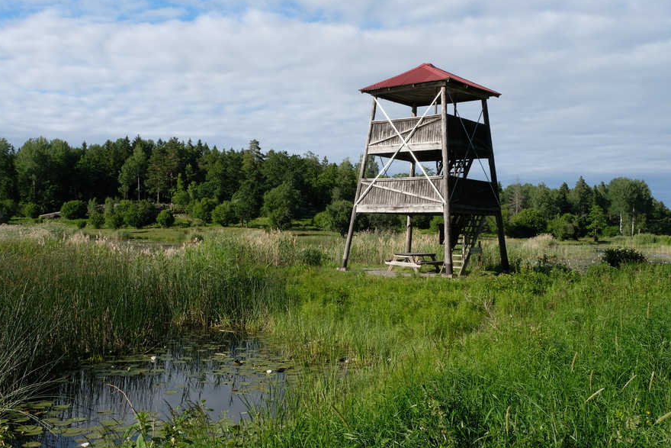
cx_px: 331
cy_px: 205
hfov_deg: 53.1
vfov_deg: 36.9
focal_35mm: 36
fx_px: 671
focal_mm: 22
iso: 400
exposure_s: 1/250
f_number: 13
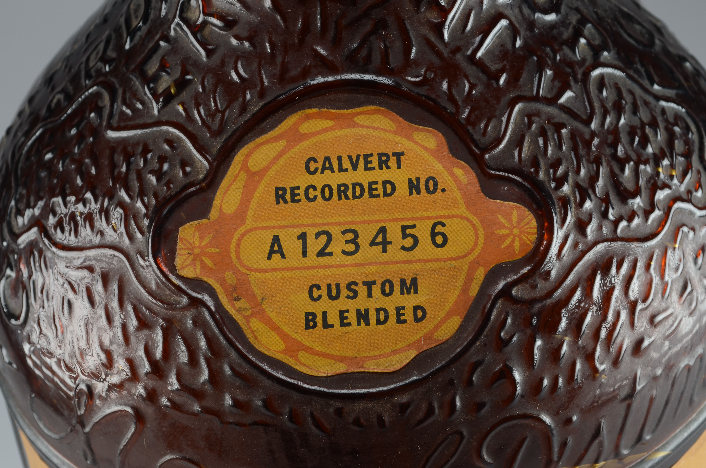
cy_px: 234
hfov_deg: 24.7
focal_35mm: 82
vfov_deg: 16.5
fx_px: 1615
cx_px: 353
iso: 100
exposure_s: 1/80
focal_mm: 55
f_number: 13
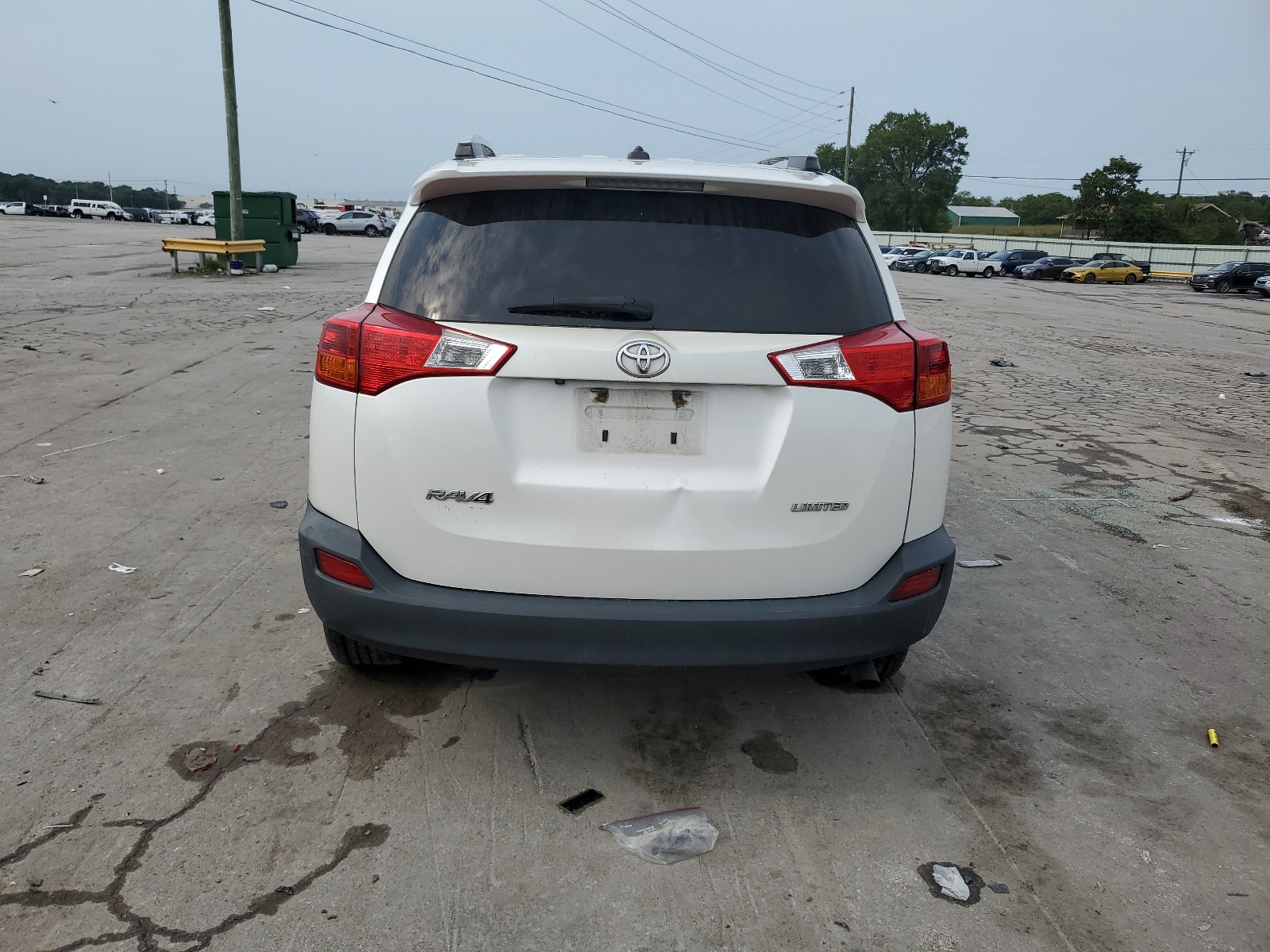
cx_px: 635
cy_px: 476
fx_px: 954
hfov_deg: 67.3
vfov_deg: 53.1
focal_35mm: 26
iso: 50
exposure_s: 1/3333
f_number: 1.5
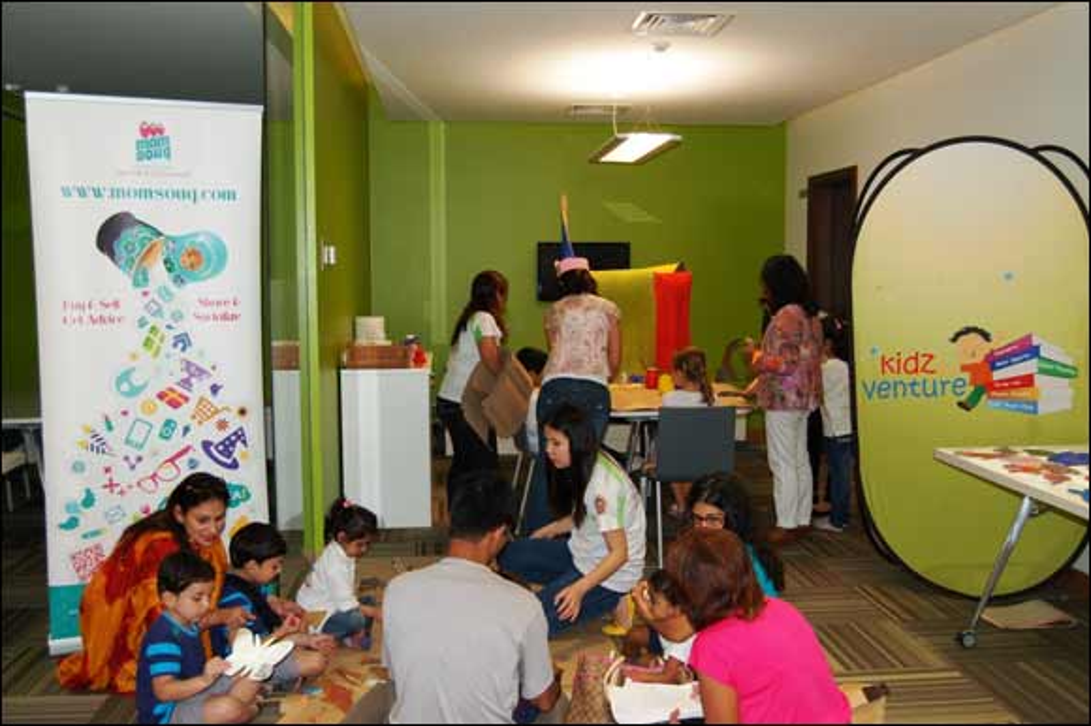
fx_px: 1045
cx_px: 546
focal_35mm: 34
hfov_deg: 55.1
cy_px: 363
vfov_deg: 38.3
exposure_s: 1/60
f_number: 3.8
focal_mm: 23
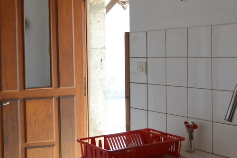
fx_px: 355
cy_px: 57
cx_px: 78
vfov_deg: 25.0
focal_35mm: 54
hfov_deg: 36.5
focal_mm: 10
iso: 400
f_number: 5
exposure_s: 1/100
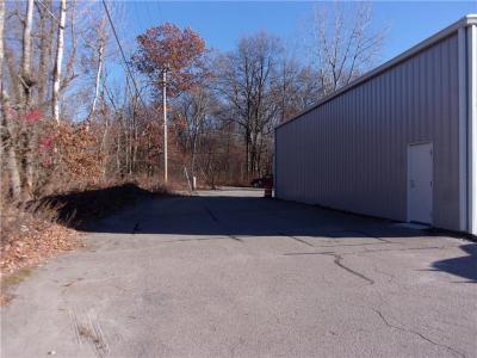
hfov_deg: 63.4
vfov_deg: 49.7
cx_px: 238
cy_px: 179
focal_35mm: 28
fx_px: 386
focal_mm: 5.1
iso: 80
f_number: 10.8
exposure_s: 1/50
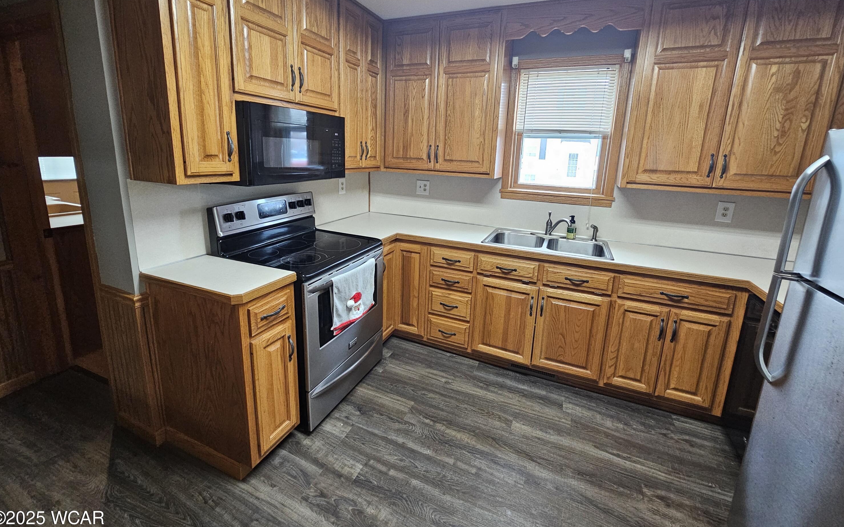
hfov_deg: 105.3
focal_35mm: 14
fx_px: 322
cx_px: 419
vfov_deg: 78.2
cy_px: 226
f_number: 2.2
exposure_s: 1/60
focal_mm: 2.2
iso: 320
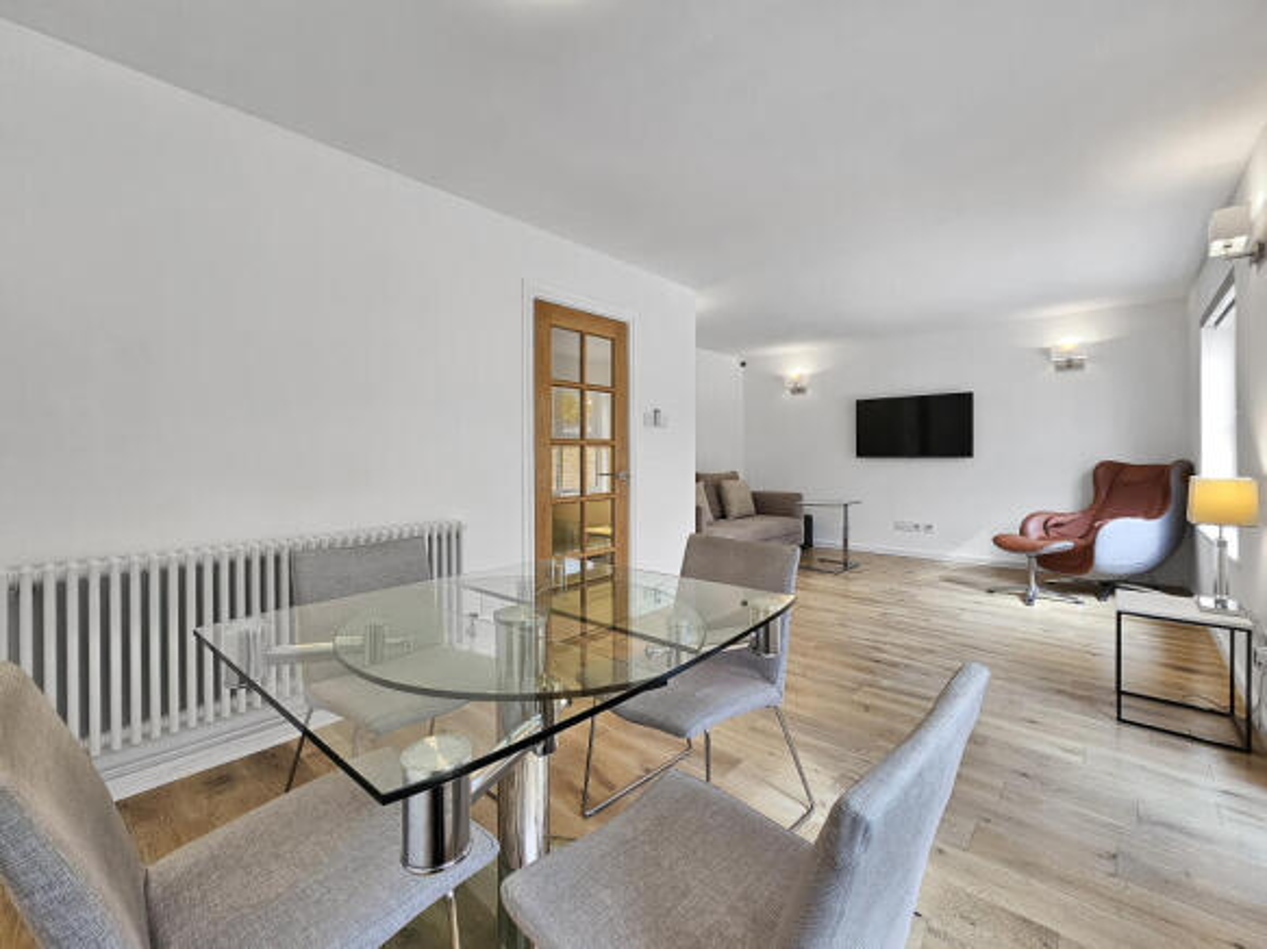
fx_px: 476
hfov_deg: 106.2
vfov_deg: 89.9
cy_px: 474
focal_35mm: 13
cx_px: 634
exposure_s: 1/100
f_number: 2.2
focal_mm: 2.2
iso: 64
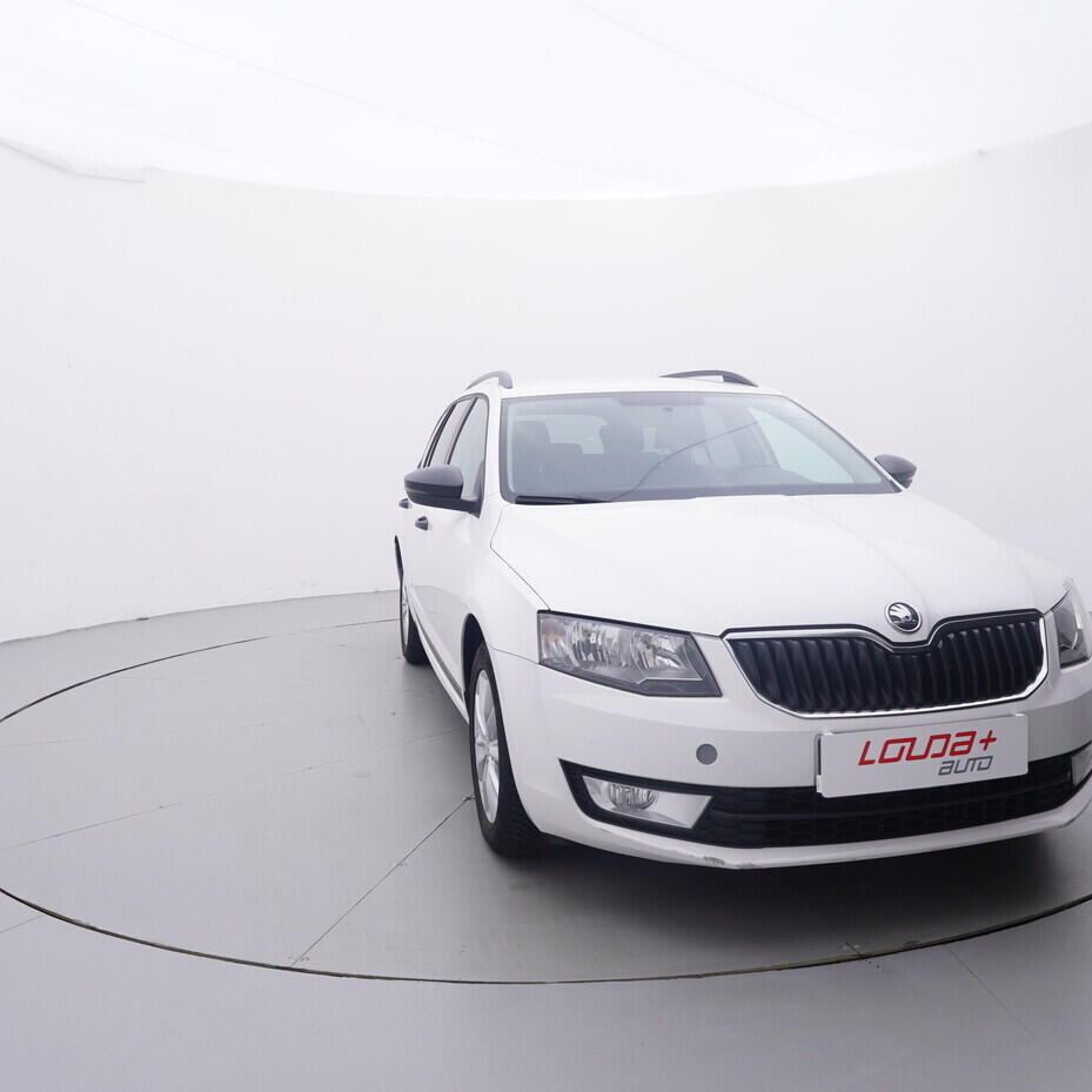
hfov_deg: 54.5
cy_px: 558
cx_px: 574
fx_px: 1059
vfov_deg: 54.6
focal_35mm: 30
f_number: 5
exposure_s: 1/80
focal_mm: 15
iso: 200
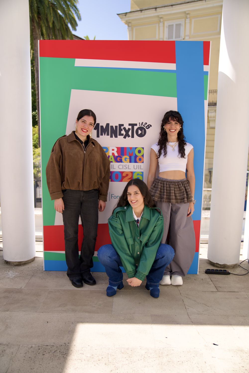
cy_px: 186
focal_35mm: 30
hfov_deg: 43.6
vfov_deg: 61.9
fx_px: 311
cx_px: 124
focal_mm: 30
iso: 100
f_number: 2.8
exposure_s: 1/200
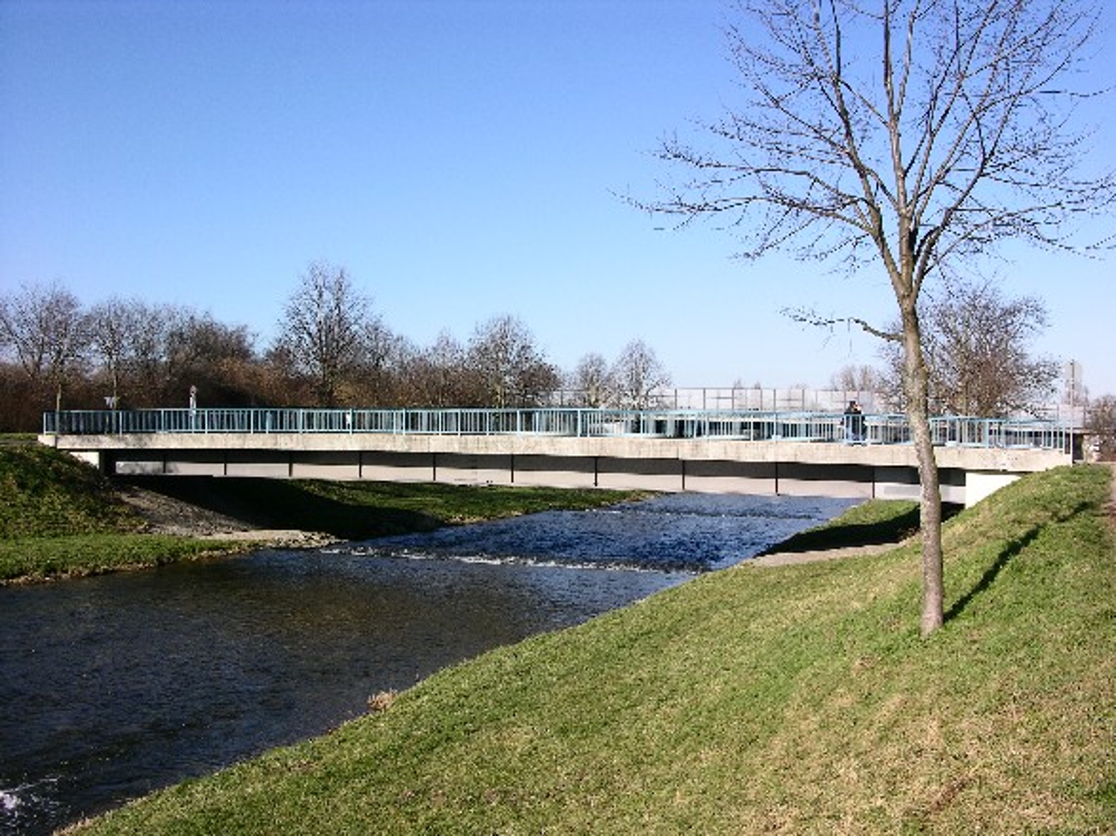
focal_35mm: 35
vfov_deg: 40.7
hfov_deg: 52.6
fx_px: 1128
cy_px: 418
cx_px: 558
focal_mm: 8.9
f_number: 8
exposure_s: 1/120
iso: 50
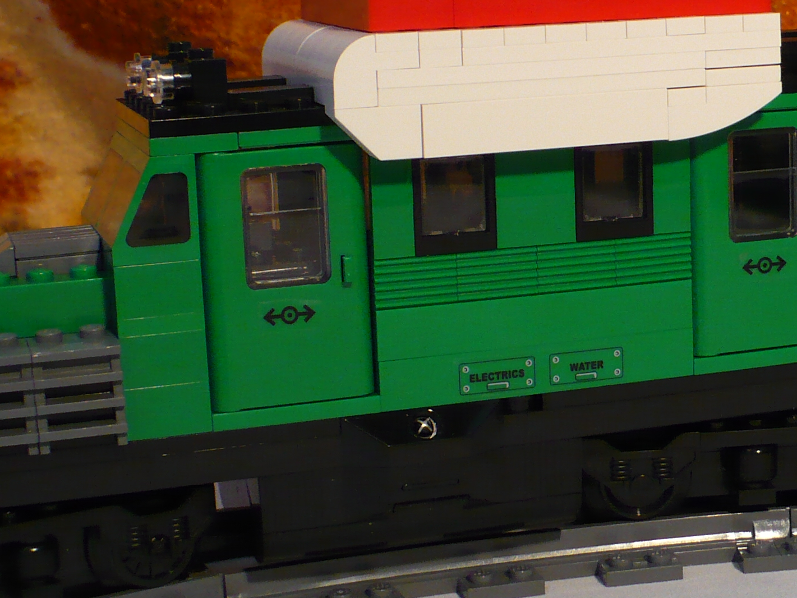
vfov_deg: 18.4
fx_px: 1842
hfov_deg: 24.3
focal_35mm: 80
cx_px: 532
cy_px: 193
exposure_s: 1/25
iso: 200
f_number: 2.8
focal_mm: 6.1
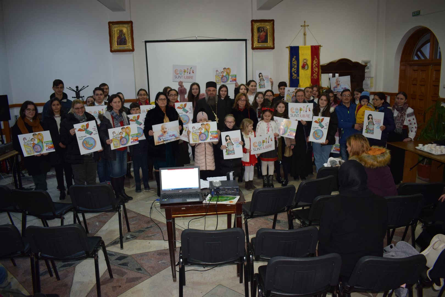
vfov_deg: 47.9
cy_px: 148
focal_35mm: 27
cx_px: 222
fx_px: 334
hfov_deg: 67.4
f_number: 3.5
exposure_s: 1/60
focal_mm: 18
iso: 800
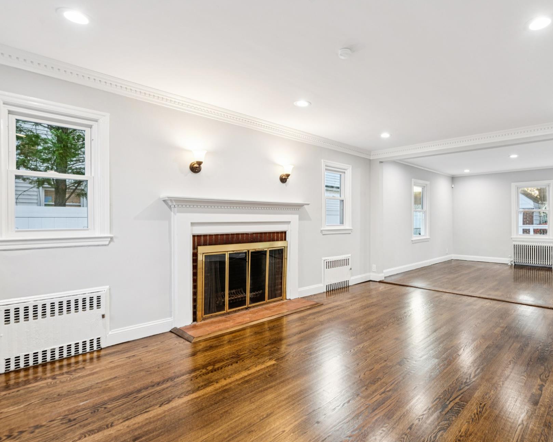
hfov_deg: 82.0
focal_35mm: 19
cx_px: 339
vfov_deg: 70.9
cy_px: 215
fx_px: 311
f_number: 8
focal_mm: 16
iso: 250
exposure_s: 1/10
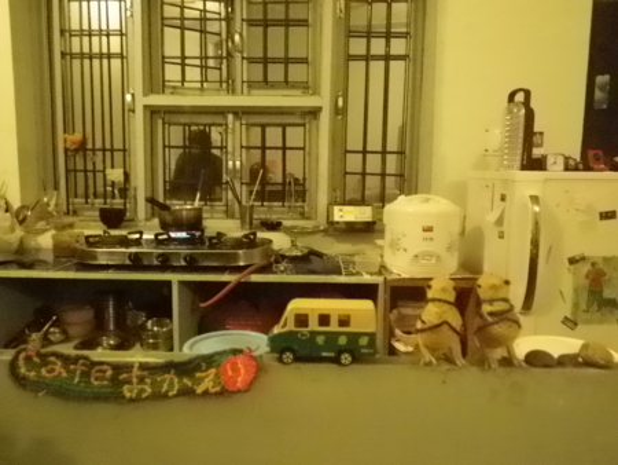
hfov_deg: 63.4
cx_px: 309
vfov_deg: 49.8
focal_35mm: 28
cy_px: 232
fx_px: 500
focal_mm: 5
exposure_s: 1/5
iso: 800
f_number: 3.5
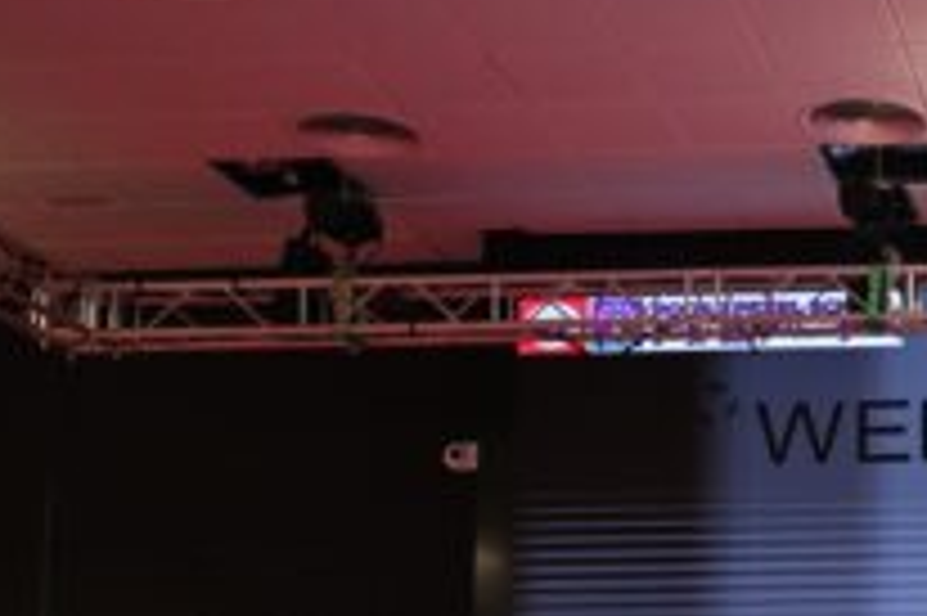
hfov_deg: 21.8
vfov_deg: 15.7
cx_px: 1188
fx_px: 2178
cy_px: 665
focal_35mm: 85
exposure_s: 1/200
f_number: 4
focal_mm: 21.5
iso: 1600
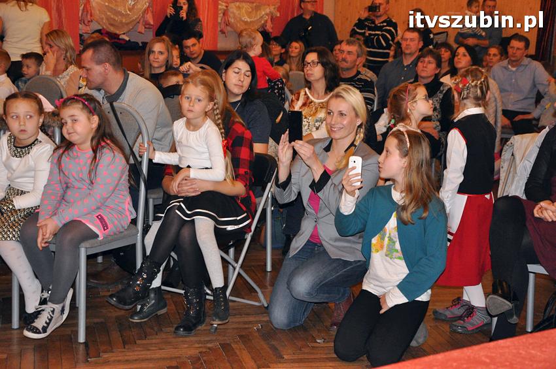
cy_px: 184
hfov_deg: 31.9
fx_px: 972
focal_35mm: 63
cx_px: 278
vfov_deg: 21.5
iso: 2000
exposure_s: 1/60
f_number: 5
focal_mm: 42
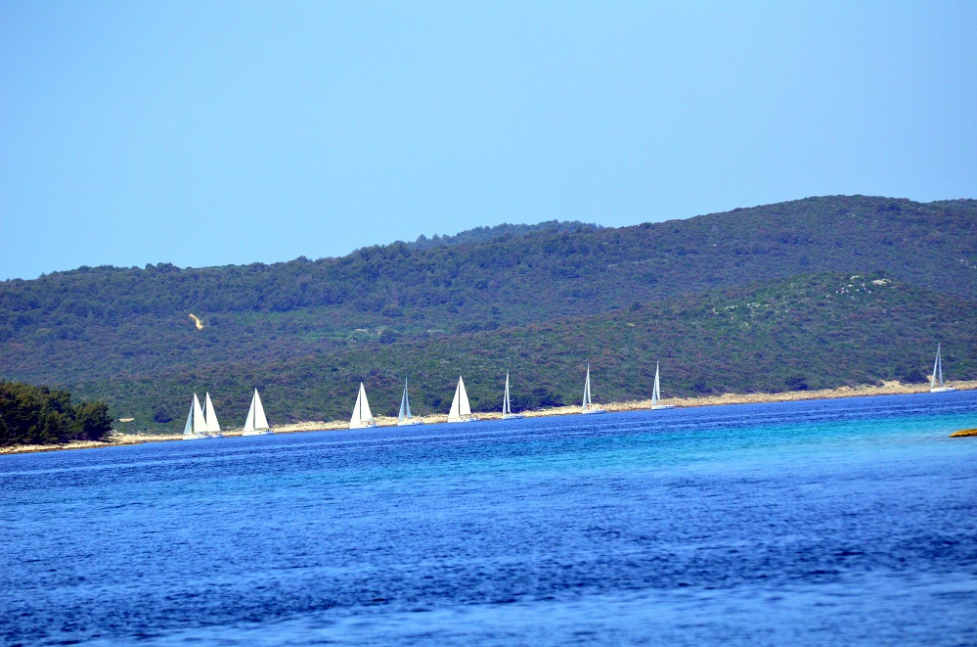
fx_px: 7919
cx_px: 488
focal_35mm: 292
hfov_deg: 7.1
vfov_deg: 4.7
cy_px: 324
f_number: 5.3
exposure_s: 1/8000
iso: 1400
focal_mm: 195
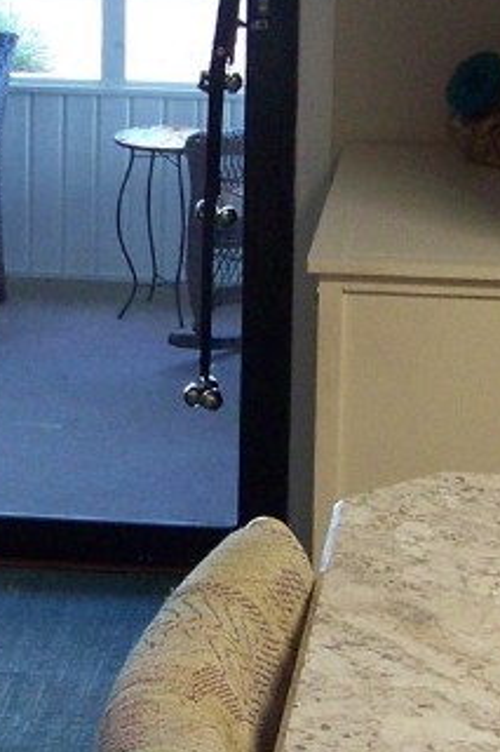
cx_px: 115
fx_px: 2503
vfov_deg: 17.1
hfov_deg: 11.4
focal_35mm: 120
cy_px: 360
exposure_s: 1/30
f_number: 2.8
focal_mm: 5.85
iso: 160
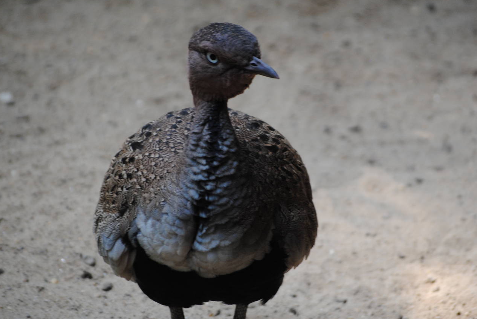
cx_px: 250
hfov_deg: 8.0
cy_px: 152
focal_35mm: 257
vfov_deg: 5.4
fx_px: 3404
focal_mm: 135
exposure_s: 1/125
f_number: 5
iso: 400
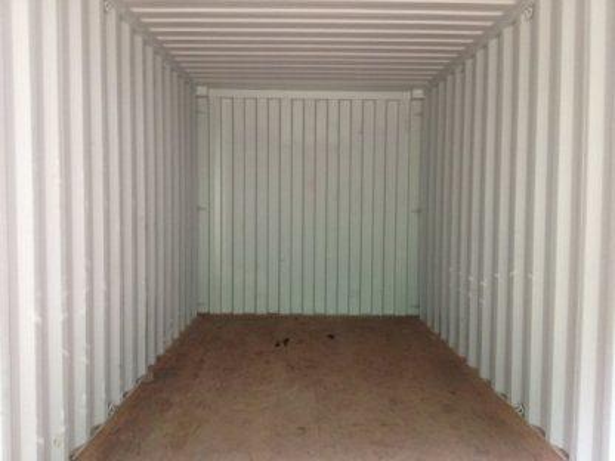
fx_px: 622
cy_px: 230
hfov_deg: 52.6
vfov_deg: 40.7
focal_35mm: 35
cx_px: 308
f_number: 2.4
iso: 125
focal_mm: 4.28
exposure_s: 1/20
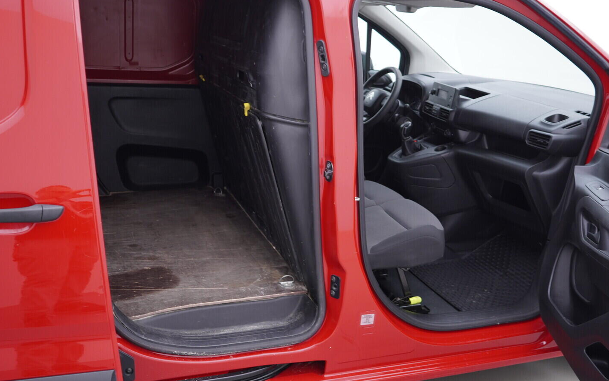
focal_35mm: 37
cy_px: 183
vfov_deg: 34.4
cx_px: 304
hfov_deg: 52.8
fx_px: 614
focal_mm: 24
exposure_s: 1/40
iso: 125
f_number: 2.8
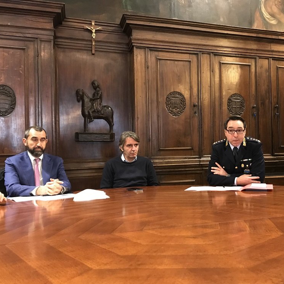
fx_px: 316
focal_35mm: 34
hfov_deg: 47.9
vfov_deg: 48.4
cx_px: 180
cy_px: 145
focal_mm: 3.99
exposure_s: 1/13
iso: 100
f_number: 1.8
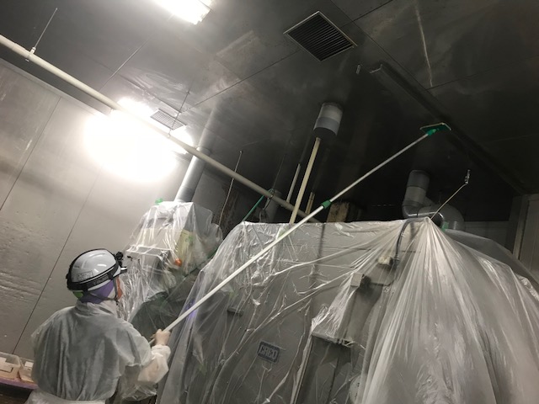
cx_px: 270
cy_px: 202
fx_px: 436
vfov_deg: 49.7
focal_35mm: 28
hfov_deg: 63.4
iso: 40
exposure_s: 1/17
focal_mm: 3.99
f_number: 1.8
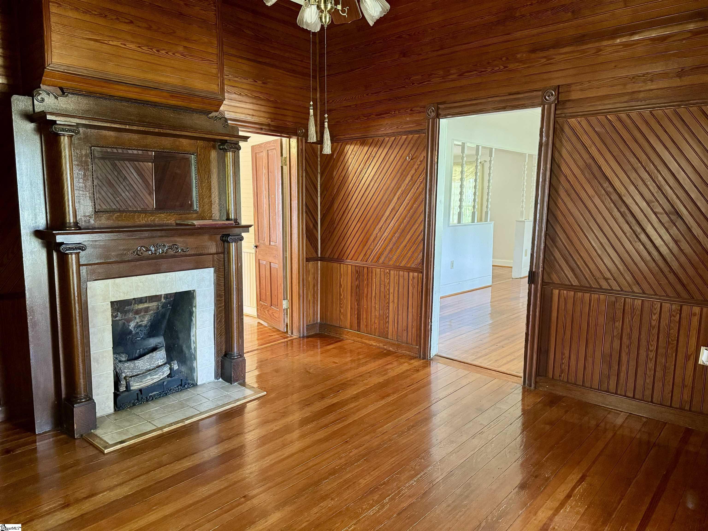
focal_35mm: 24
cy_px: 266
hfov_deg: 71.6
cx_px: 354
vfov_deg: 56.8
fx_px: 491
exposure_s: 1/60
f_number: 1.78
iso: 800
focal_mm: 6.76
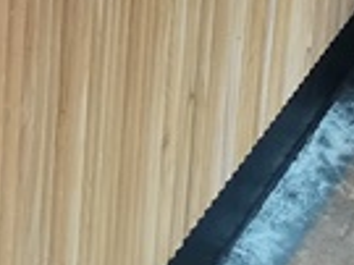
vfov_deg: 8.4
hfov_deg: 11.3
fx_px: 1635
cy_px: -407
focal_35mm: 160
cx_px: -325
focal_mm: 3.95
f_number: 1.8
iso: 160
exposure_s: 1/50
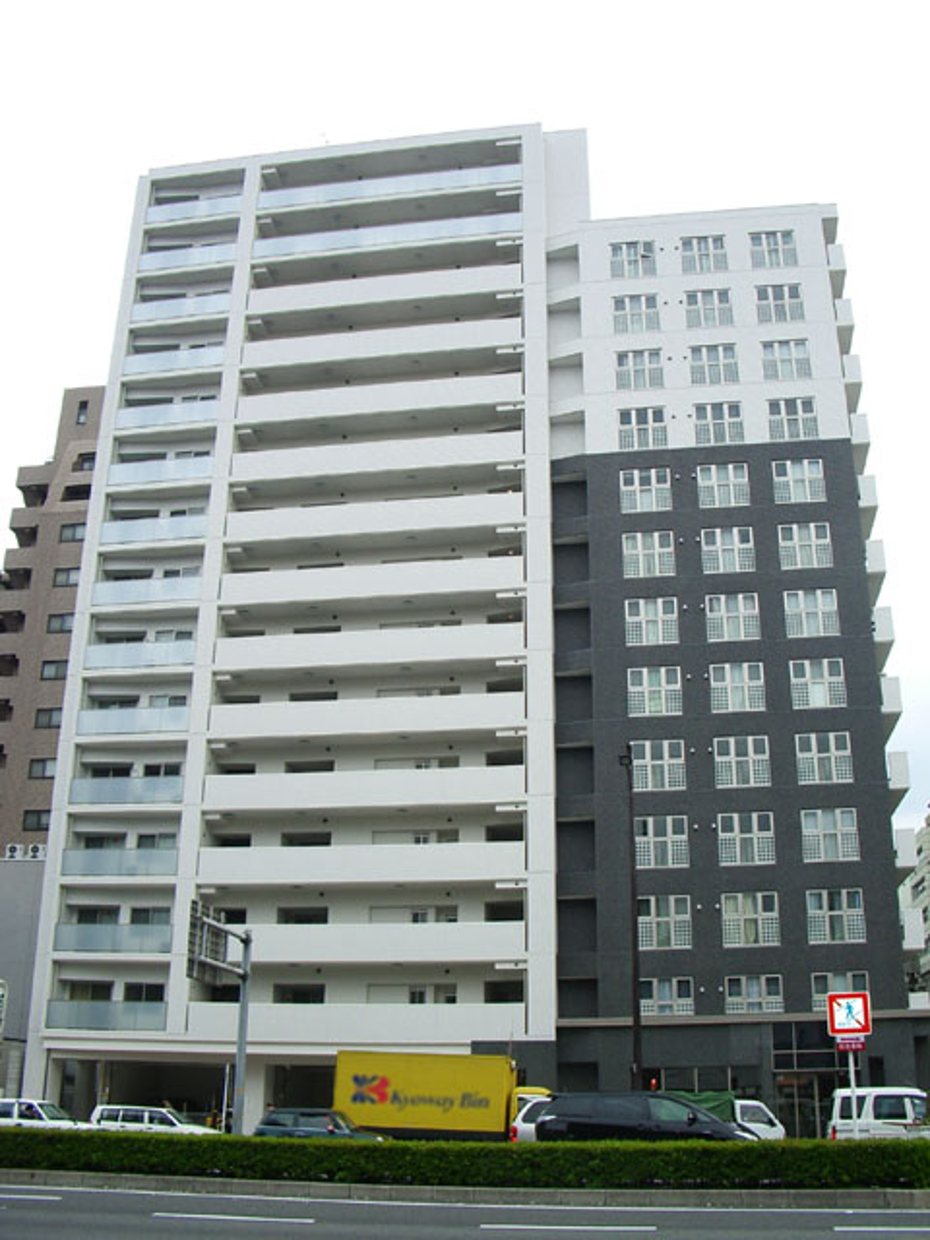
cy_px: 620
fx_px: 1254
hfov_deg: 40.7
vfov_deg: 52.6
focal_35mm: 35
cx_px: 465
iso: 80
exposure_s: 1/100
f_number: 4.3
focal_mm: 5.8
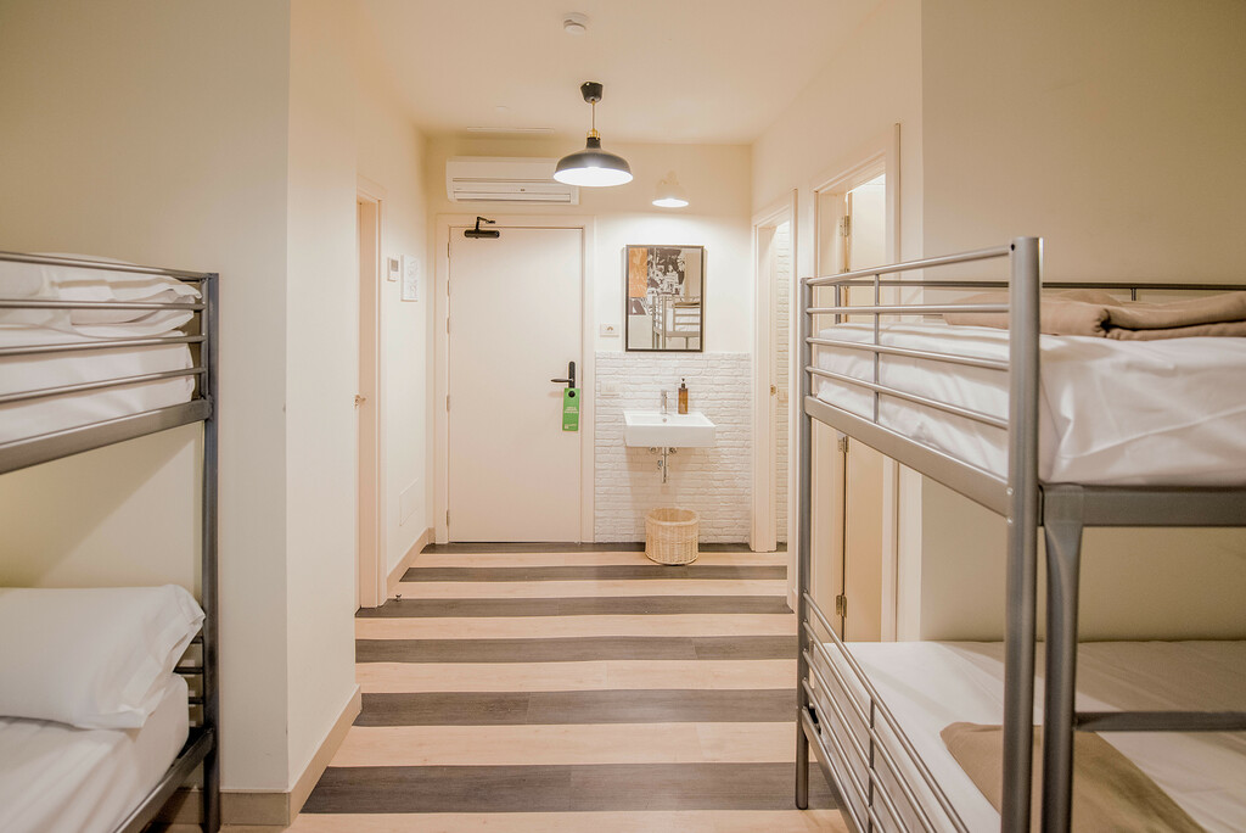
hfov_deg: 104.2
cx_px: 623
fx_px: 485
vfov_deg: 81.3
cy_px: 416
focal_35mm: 14
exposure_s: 1/80
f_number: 3.2
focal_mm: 14
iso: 1000
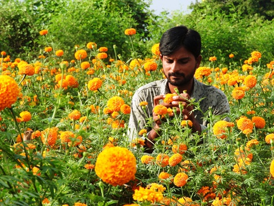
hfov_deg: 11.0
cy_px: 103
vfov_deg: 8.3
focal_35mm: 180
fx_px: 1425
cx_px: 137
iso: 100
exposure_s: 1/250
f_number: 5.3
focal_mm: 32.2
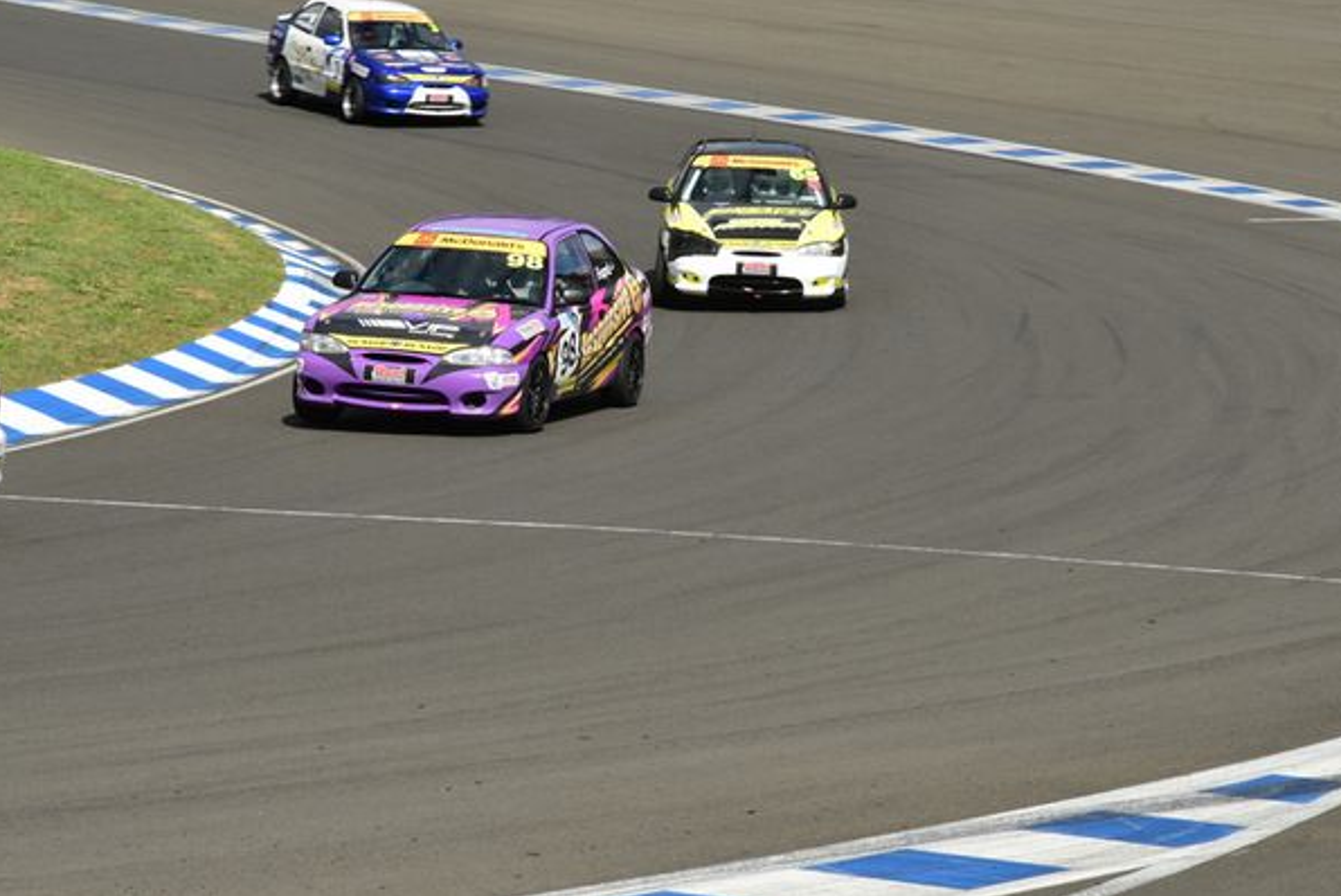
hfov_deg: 12.7
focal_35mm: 161
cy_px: 302
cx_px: 529
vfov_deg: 8.5
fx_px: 6000
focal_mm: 80
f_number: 11
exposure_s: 1/400
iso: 200
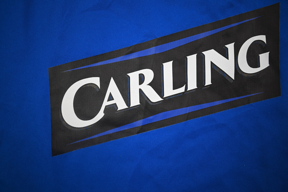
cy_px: 96
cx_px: 144
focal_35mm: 30
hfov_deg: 61.9
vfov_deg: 43.6
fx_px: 240
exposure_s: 1/125
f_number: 4.5
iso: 200
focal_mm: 30
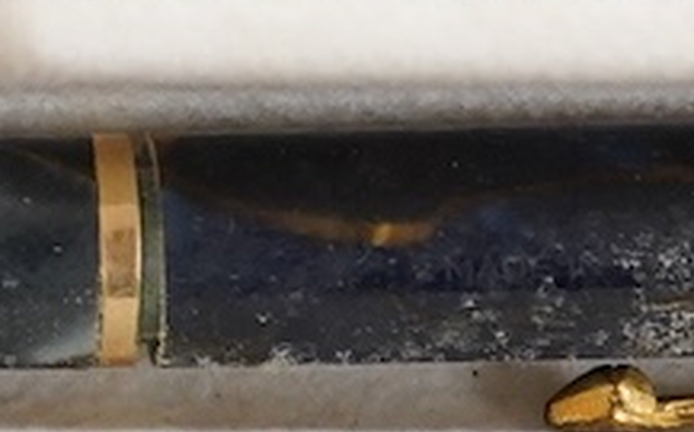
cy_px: -51
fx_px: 4496
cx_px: -248
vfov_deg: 5.5
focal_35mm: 238
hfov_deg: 8.7
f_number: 9
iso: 2500
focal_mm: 30
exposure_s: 1/160
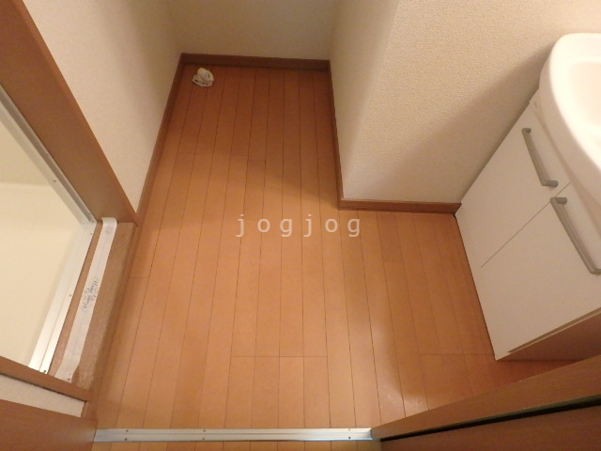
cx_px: 300
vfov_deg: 63.4
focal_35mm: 21
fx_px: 365
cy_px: 226
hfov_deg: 79.0
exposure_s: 1/30
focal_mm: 3.7
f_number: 3.5
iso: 800
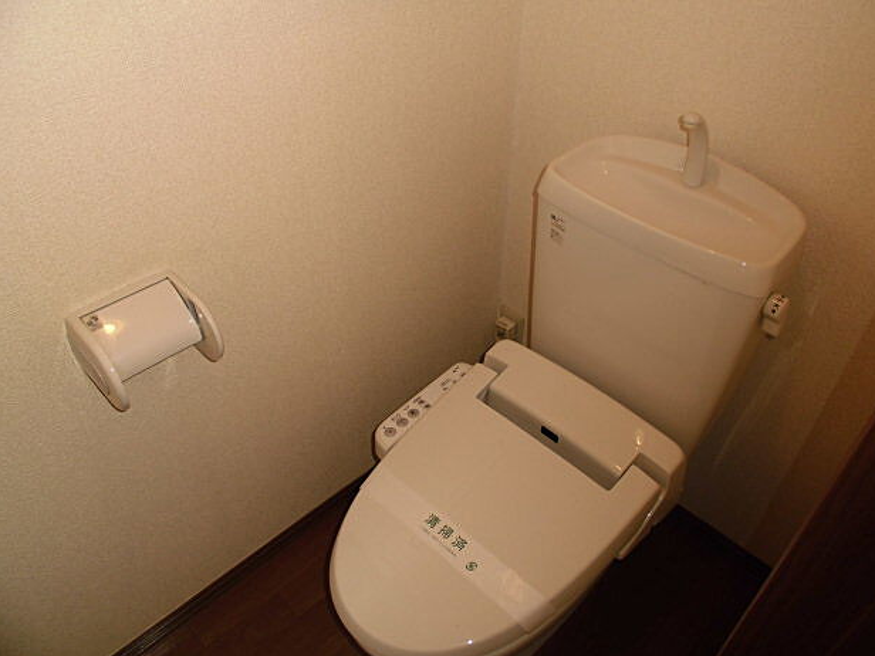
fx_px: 682
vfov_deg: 51.4
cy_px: 329
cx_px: 450
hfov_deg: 65.3
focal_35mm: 27
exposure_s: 1/60
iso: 100
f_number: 3.5
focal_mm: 4.6
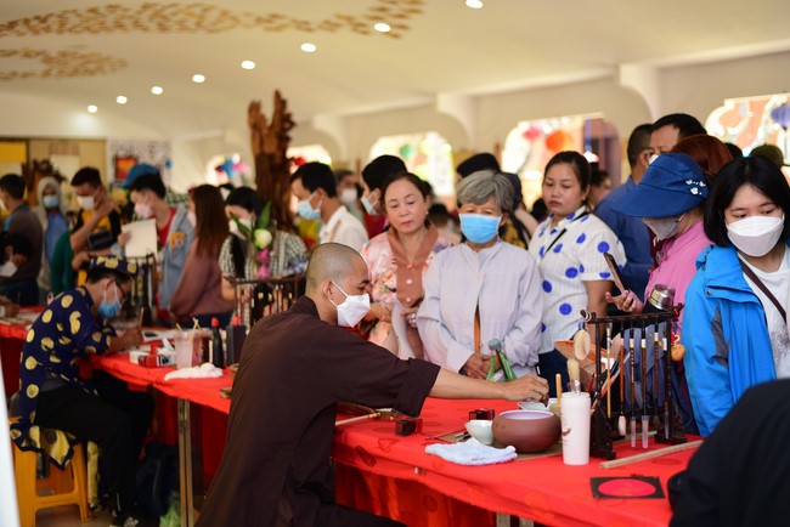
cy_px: 264
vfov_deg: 27.0
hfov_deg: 39.6
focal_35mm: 50
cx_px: 395
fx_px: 1098
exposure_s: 1/200
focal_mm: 50
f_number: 2
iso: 200
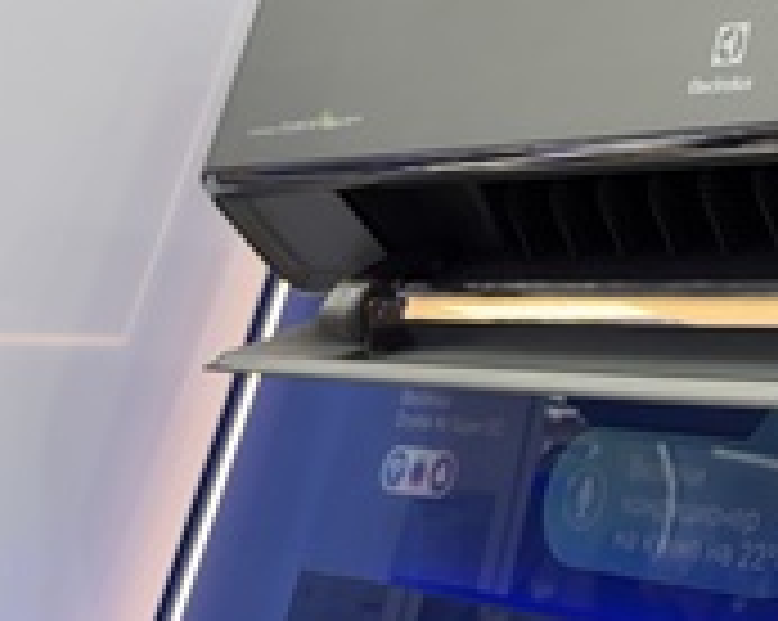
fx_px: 1495
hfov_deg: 24.5
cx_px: 1070
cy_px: -90
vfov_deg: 22.0
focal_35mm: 65
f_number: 1.78
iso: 64
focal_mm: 6.76
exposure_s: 1/100
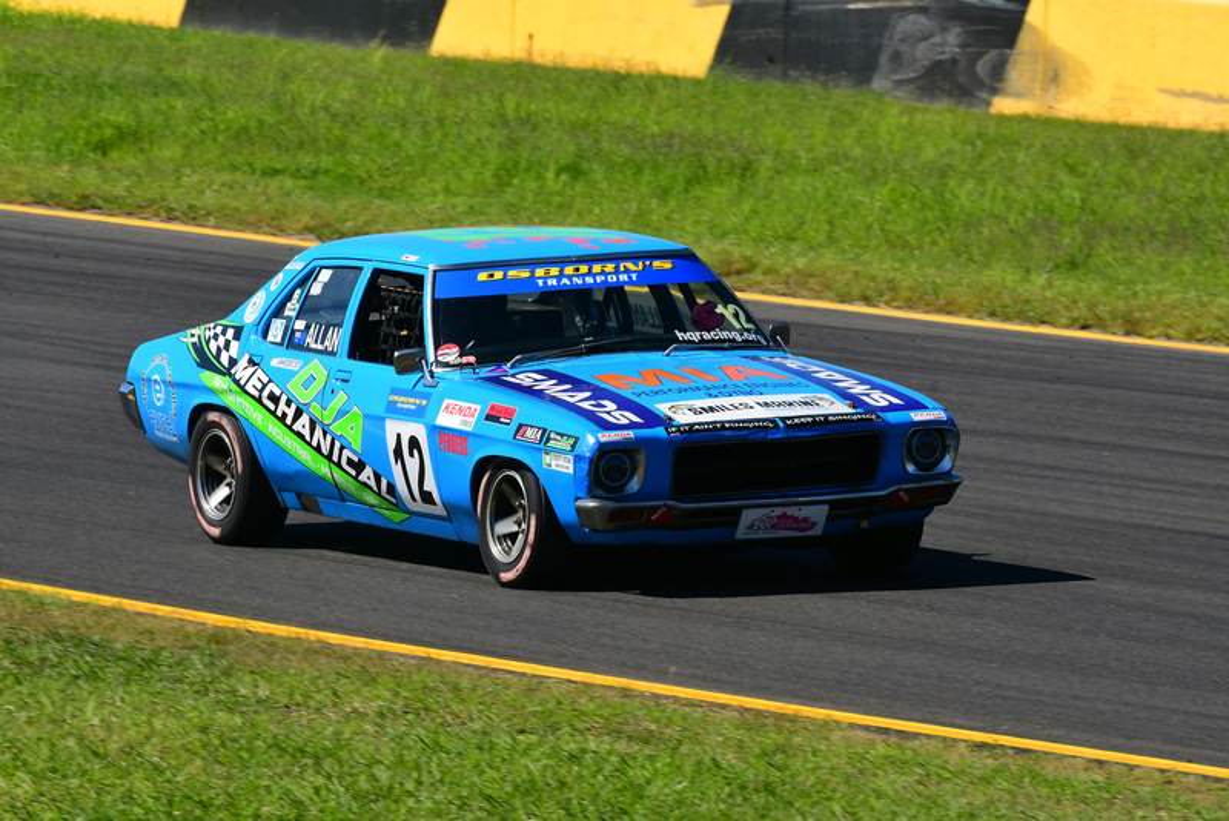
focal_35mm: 540
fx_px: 18441
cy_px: 410
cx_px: 614
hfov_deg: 3.8
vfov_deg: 2.5
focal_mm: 360
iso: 500
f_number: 13
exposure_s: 1/640
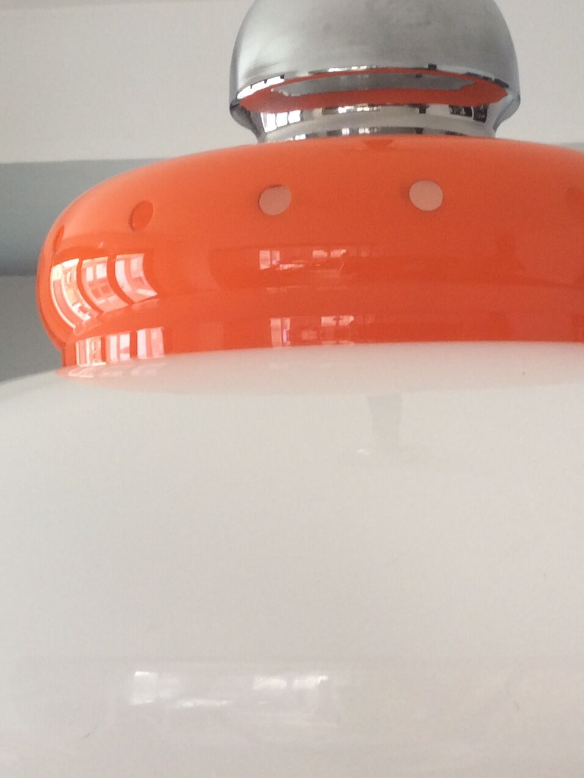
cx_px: 352
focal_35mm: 65
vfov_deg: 29.6
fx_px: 1462
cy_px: 260
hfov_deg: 22.6
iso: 32
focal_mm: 3.3
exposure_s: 1/33
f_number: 2.4
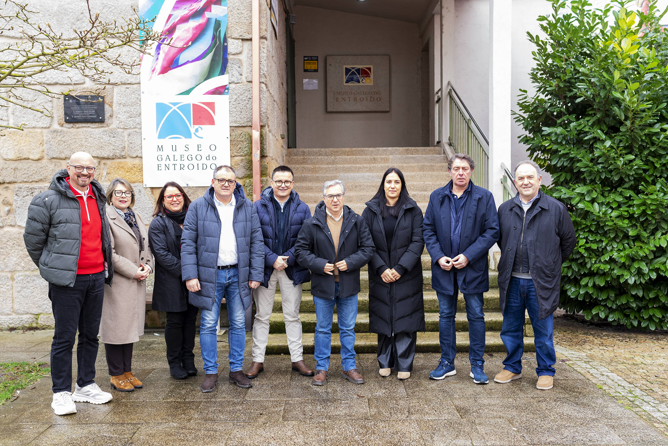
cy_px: 223
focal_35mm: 35
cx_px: 334
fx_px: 649
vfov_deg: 37.9
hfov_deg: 54.4
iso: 800
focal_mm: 35
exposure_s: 1/125
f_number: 4
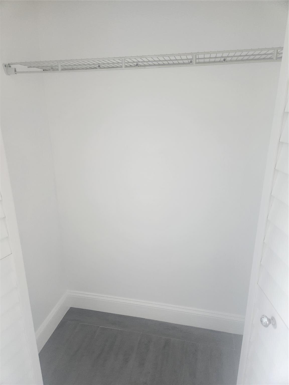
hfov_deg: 58.9
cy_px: 192
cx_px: 144
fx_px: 256
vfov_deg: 73.9
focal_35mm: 23
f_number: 1.8
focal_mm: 5.4
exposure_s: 1/120
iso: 320
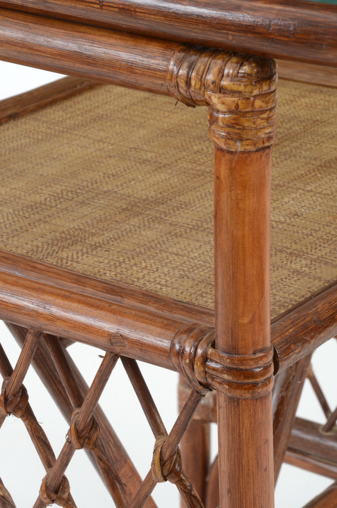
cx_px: 178
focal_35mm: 138
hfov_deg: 9.9
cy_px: 277
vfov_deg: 14.9
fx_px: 1946
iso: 200
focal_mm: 80
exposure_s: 1/125
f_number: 11
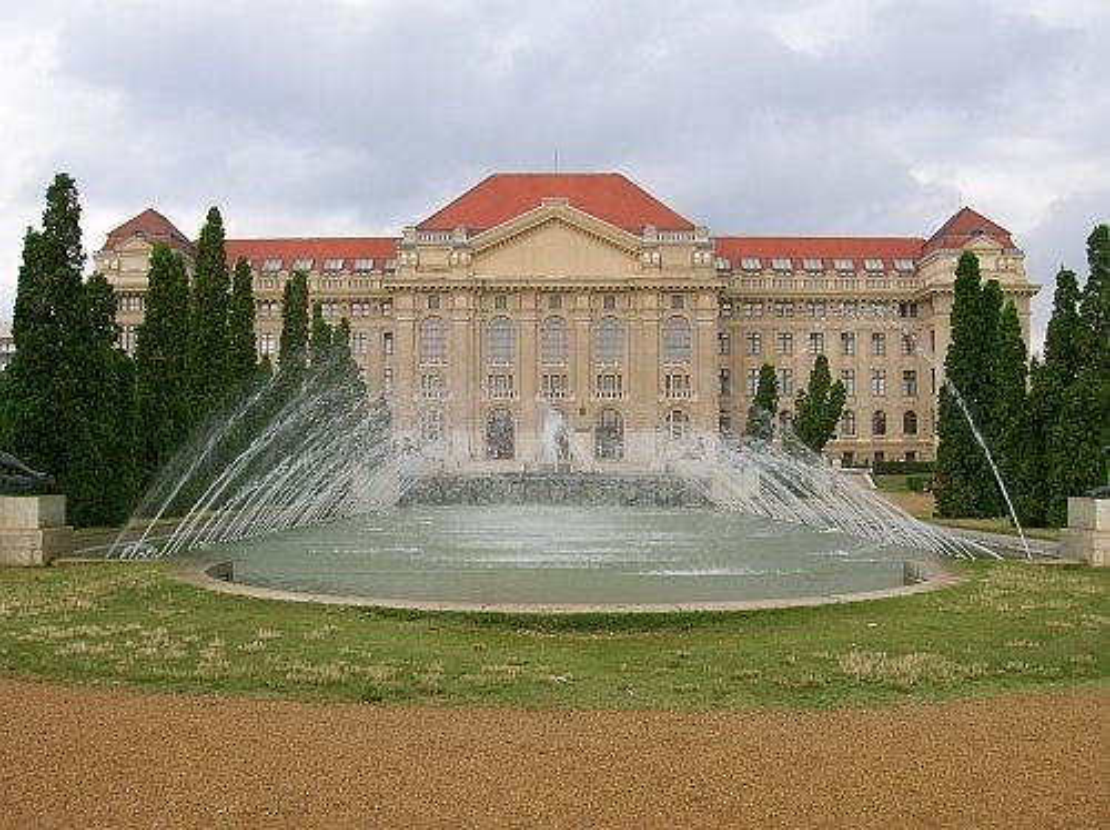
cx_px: 555
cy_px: 415
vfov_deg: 39.6
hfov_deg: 51.4
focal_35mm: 36
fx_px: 1153
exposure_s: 1/62.5
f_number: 4.9
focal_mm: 6
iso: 50
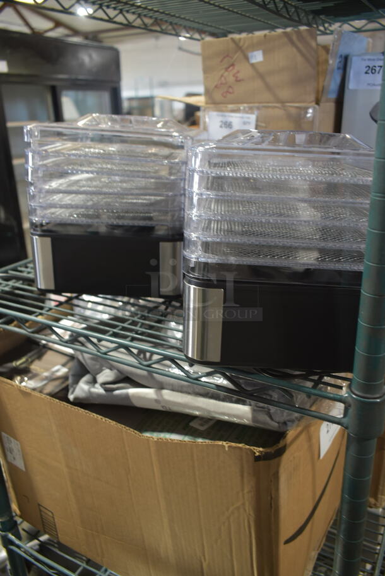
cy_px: 288
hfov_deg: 43.7
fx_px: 480
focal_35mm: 30
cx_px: 192
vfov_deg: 61.9
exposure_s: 1/30
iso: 400
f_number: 3.5
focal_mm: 20
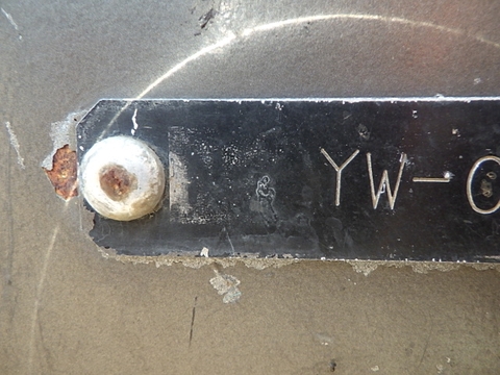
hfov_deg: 54.0
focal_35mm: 34
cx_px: 250
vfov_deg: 41.8
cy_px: 188
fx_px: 491
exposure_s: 1/50
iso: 125
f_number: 3.8
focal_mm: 6.1
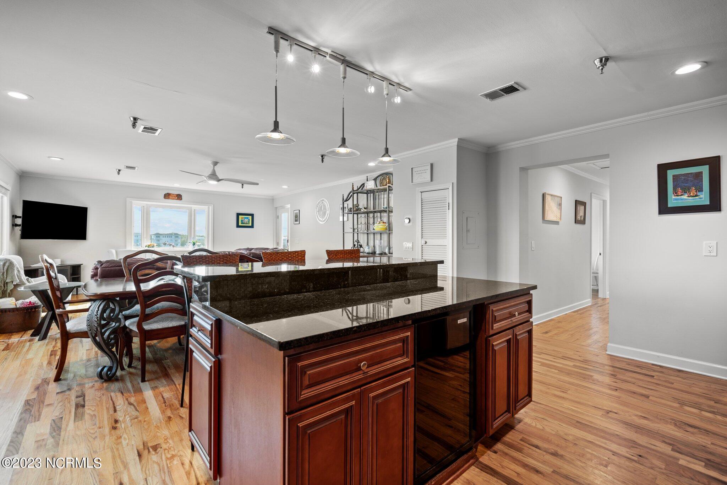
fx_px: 323
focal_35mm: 16
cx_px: 364
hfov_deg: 96.7
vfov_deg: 73.7
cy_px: 242
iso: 250
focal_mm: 16
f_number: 4
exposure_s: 1/3
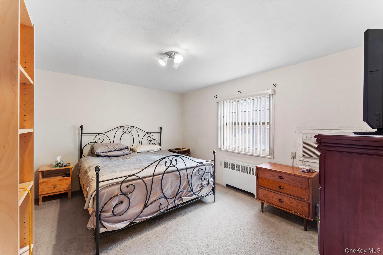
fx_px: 149
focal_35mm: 14
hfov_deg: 104.3
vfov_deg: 81.2
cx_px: 192
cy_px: 128
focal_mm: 14
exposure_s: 1.6
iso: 100
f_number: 11
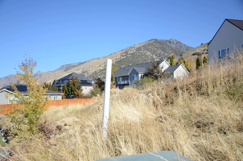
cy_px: 80
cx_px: 122
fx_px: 263
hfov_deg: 49.6
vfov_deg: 34.1
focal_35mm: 39
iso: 100
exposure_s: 1/800
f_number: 3.8
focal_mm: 26
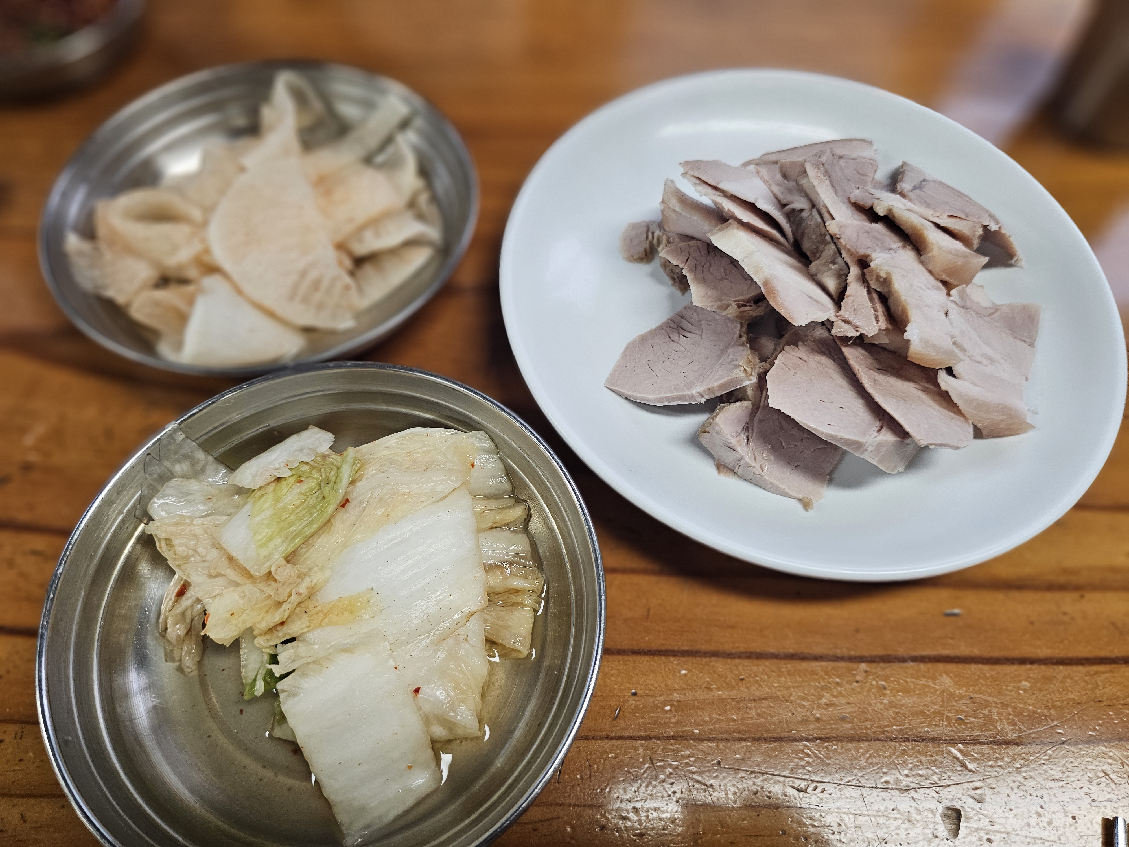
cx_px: 564
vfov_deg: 58.9
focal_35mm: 23
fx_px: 750
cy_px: 424
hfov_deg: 73.9
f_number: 1.7
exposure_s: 1/120
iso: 200
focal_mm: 6.3
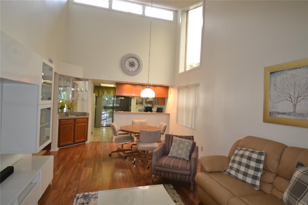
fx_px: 154
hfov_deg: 90.0
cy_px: 102
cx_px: 154
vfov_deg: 67.4
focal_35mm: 18
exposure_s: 1/60
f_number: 3.8
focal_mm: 12
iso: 720
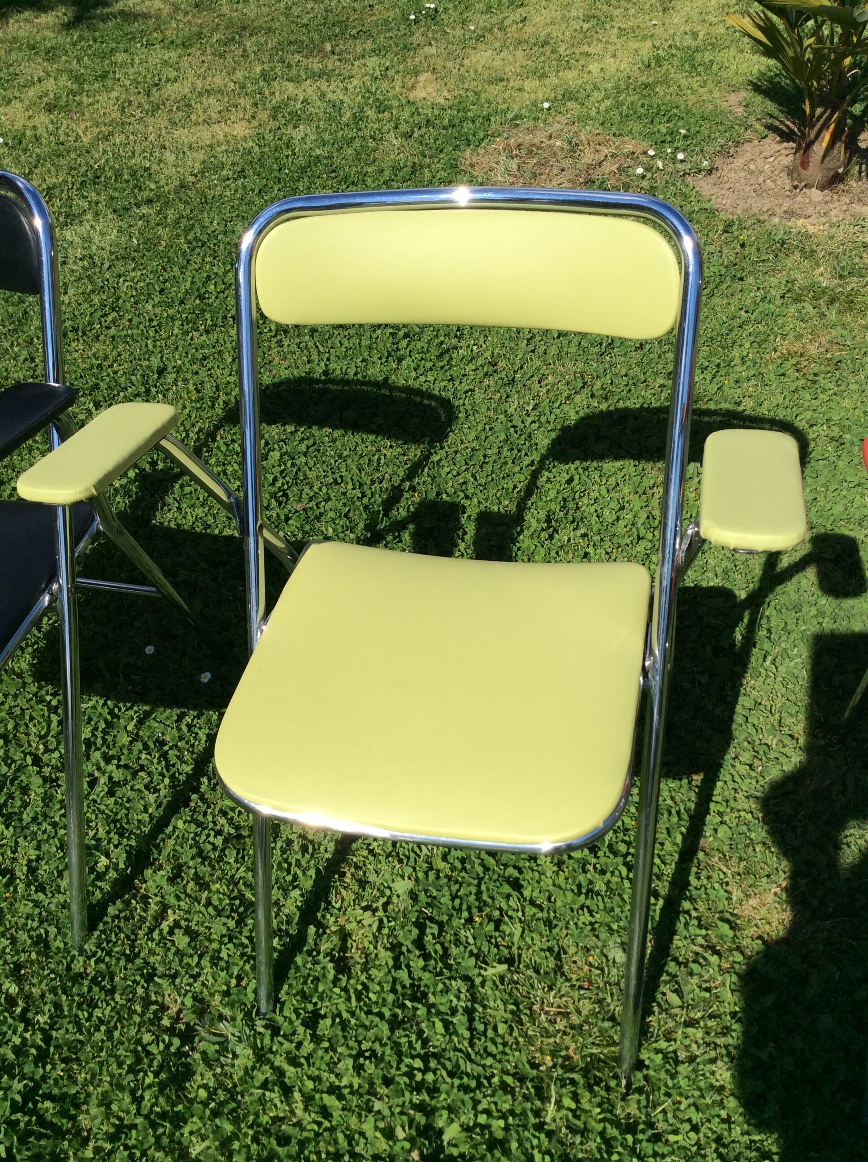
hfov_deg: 44.1
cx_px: 434
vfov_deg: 56.9
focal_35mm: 32
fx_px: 1073
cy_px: 581
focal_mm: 3.3
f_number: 2.4
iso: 32
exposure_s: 1/2288
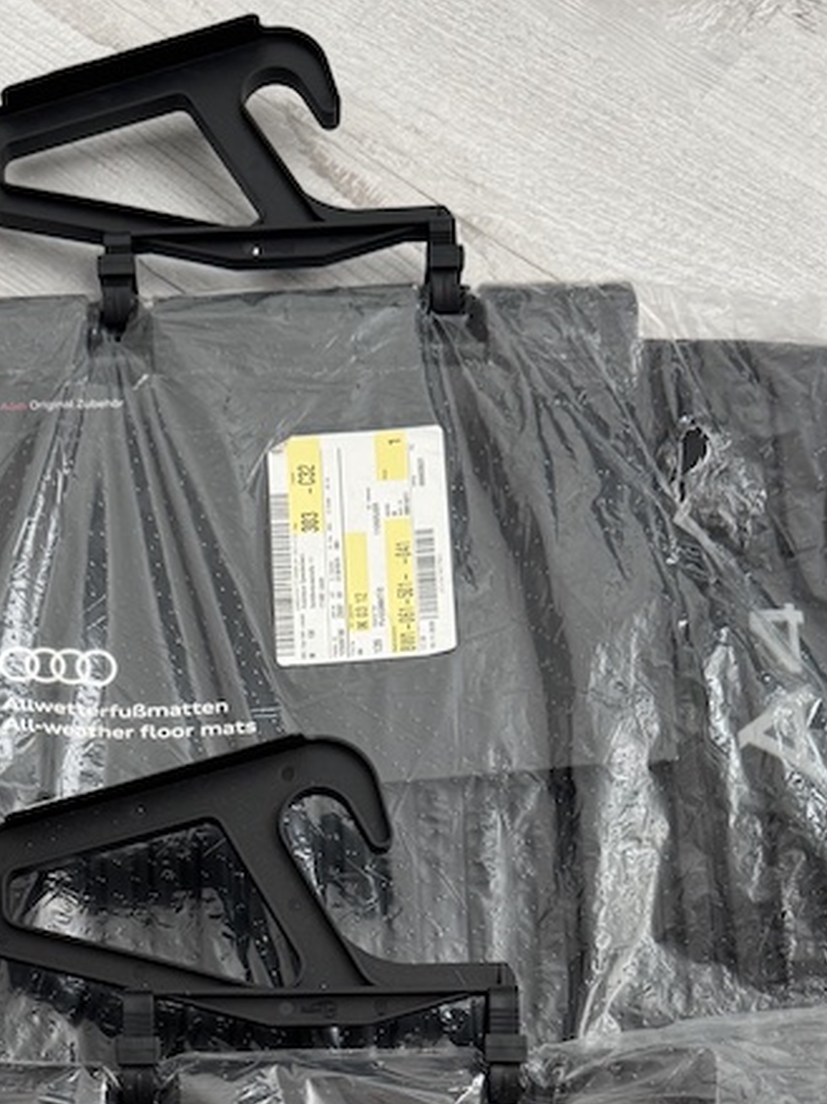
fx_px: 1785
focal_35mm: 56
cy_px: 1260
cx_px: 251
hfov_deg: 25.9
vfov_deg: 30.2
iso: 160
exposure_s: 1/121
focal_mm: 6.76
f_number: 1.78
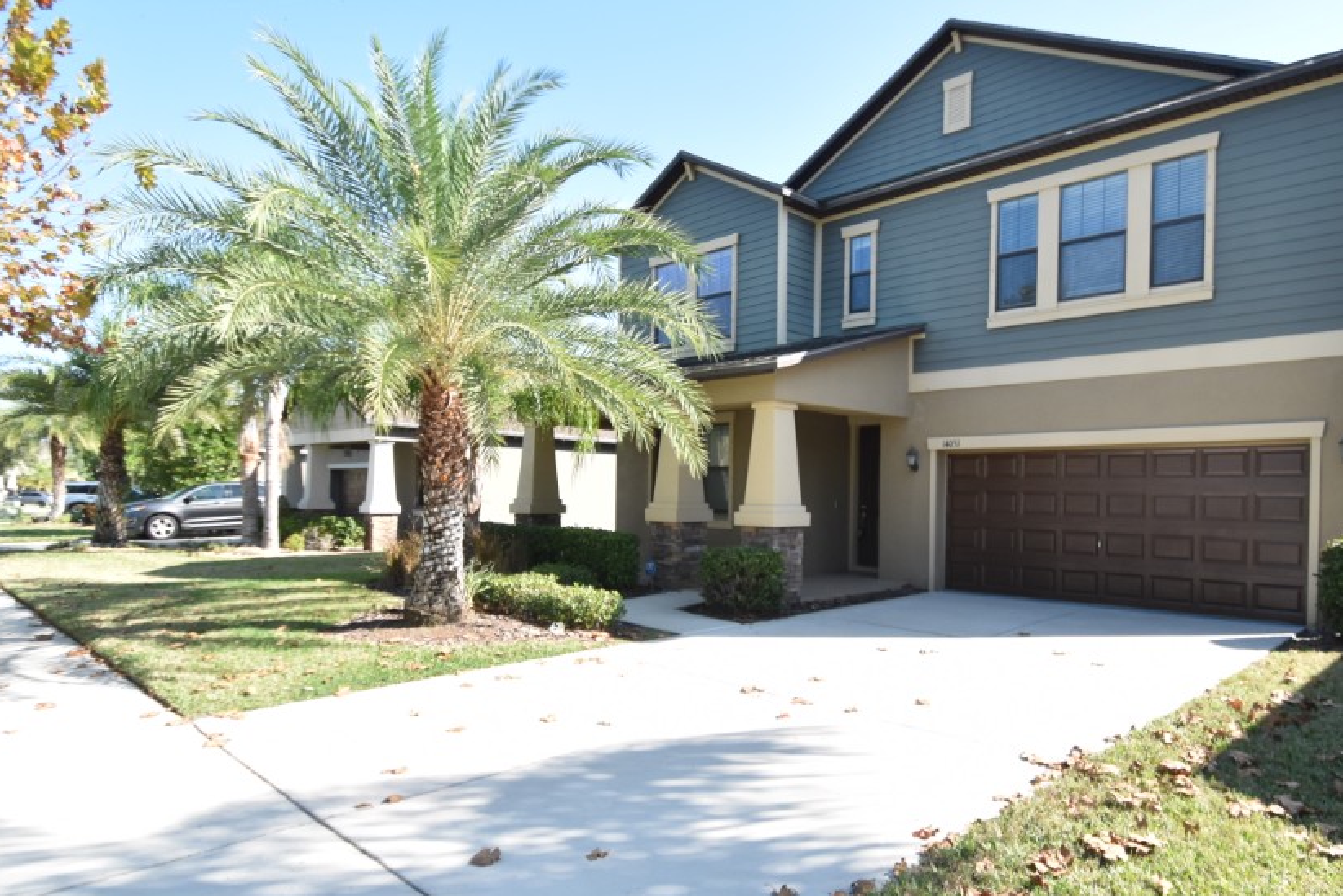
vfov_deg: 59.4
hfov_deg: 80.3
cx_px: 801
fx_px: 784
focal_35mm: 21
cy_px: 495
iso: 800
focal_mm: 10
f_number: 3.5
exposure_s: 1/2000
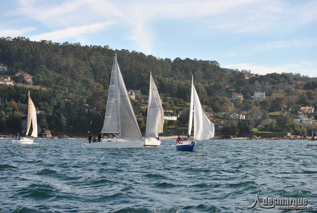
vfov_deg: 16.6
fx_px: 728
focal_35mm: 82
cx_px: 158
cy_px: 106
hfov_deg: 24.6
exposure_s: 1/200
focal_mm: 55
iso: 100
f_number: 7.1
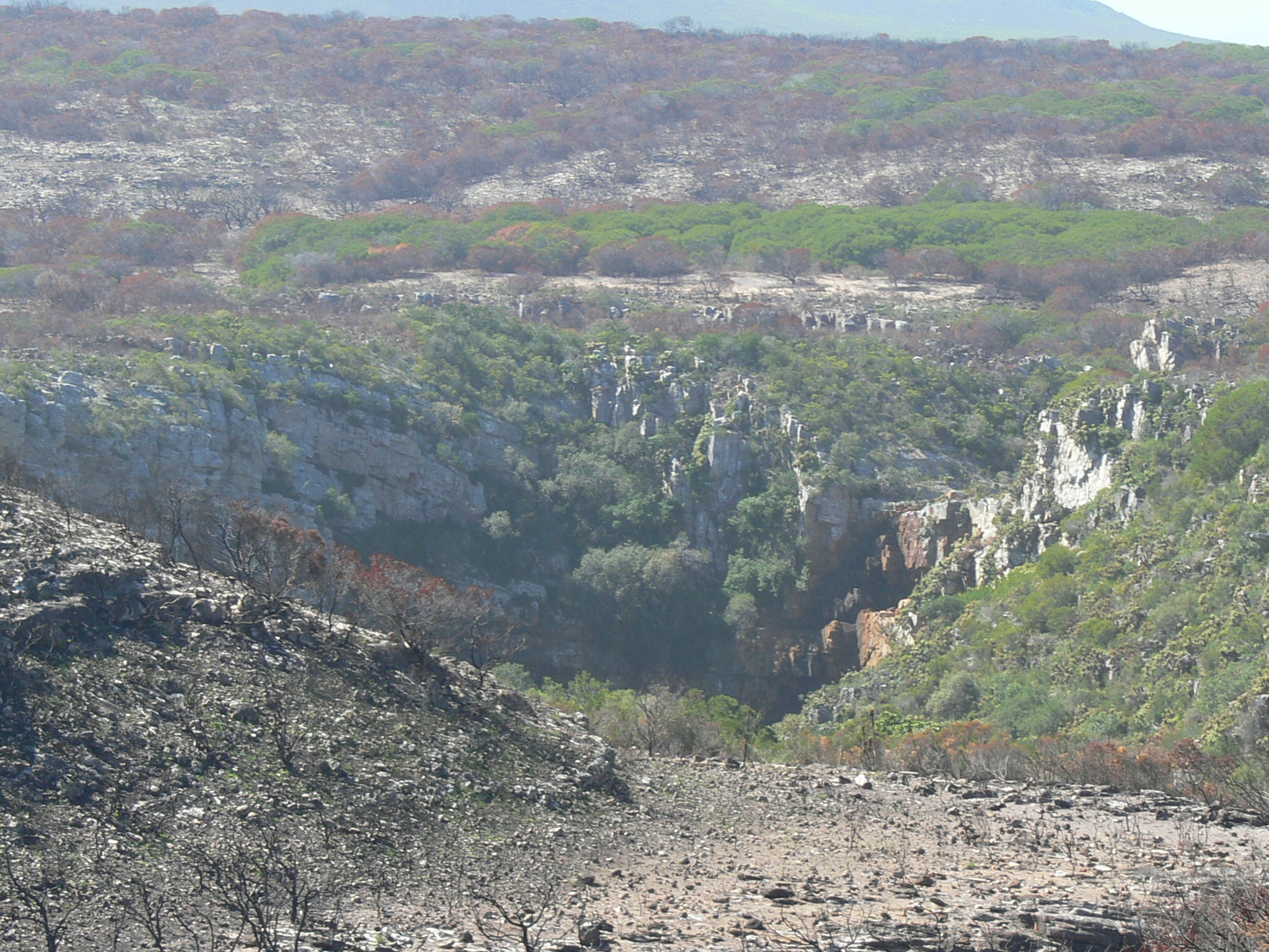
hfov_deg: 13.3
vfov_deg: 10.0
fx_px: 5462
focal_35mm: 149
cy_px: 476
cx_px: 634
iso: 80
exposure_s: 1/125
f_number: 5.6
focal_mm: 19.9
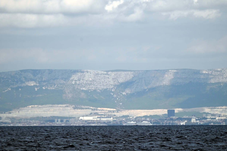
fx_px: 2289
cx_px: 122
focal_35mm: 363
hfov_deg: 5.7
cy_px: 76
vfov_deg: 3.8
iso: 125
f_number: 5.6
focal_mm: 300
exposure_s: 1/1000
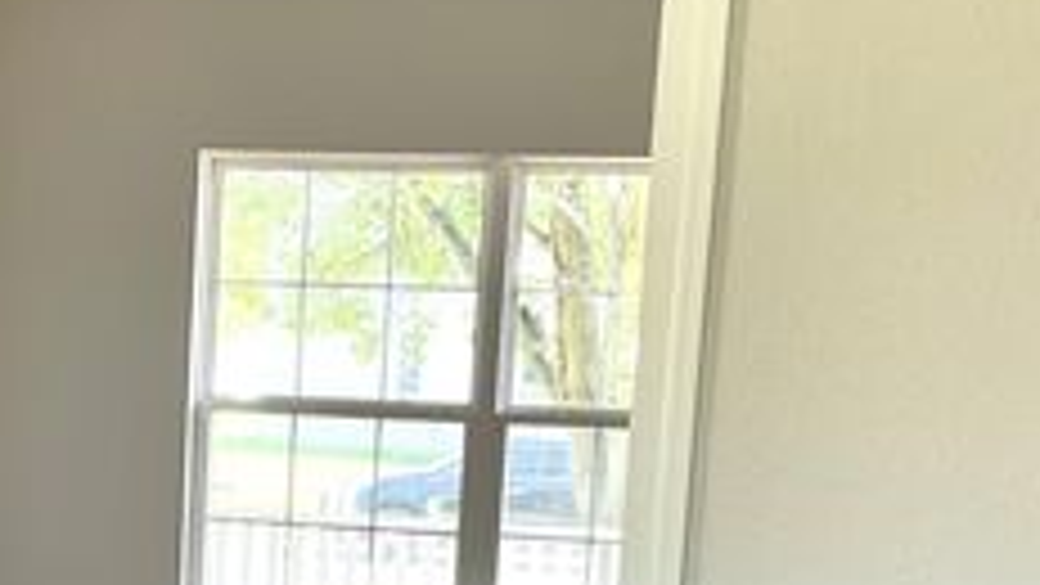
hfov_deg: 23.3
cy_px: 740
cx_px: 90
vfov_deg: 13.2
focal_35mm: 89
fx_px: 2455
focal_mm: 3
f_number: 1.8
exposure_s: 1/60
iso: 32
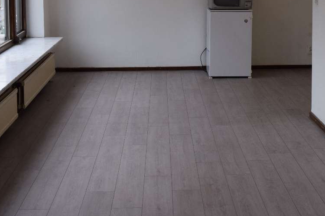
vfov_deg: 19.5
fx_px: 615
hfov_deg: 29.6
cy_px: 6
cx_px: 188
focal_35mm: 68
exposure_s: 1/125
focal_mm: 21
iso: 400
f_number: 5.6
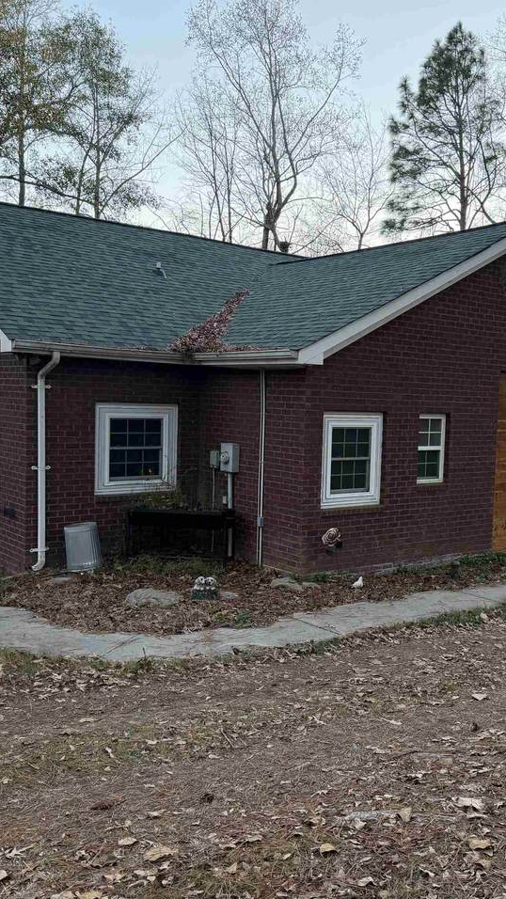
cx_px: 333
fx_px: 835
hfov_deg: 33.5
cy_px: 450
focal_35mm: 35
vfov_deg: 56.6
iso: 100
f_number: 1.78
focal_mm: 6.76
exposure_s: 1/188
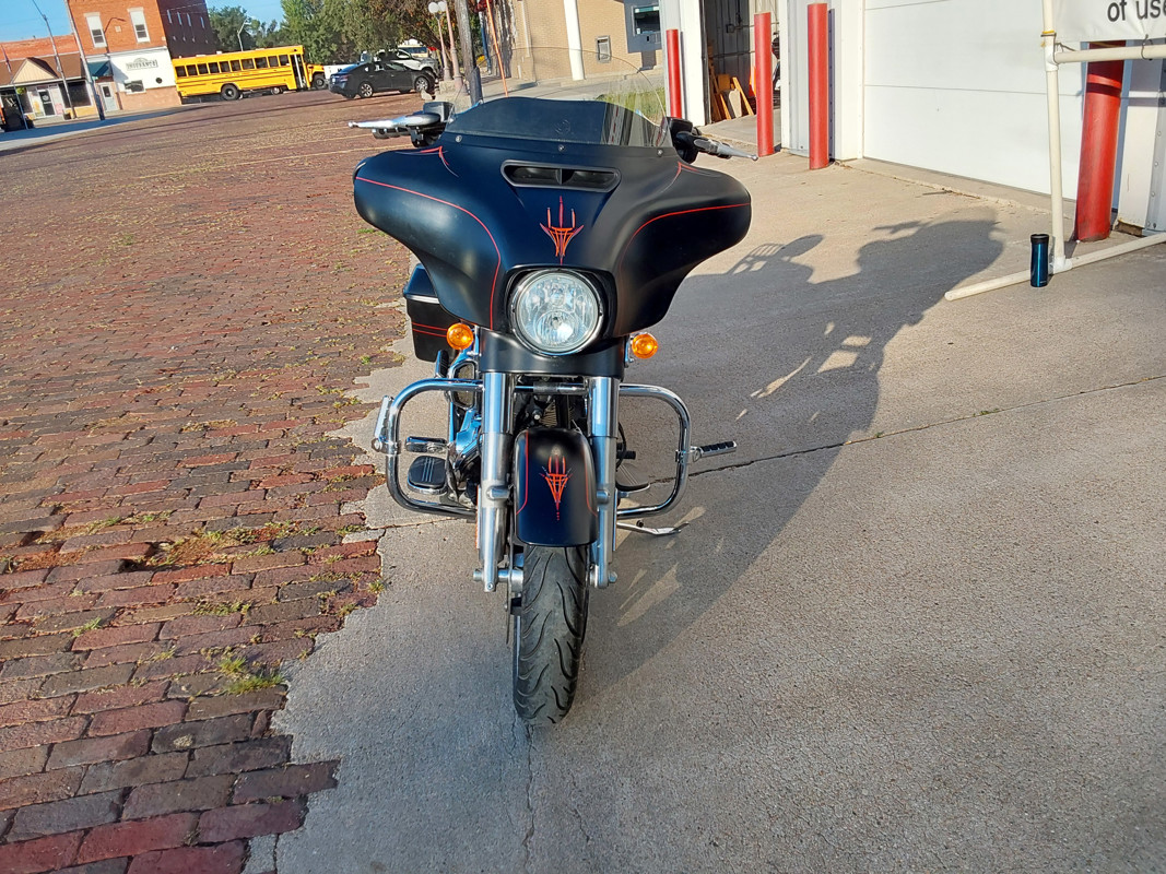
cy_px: 437
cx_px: 583
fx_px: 943
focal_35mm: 28
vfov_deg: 49.7
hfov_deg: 63.4
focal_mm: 2.91
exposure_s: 1/761
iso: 50
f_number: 1.9
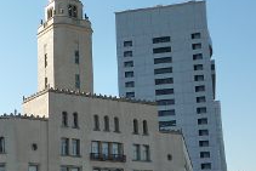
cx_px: 28
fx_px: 534
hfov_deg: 26.1
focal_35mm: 75
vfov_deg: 18.1
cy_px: 129
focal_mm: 4.4
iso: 125
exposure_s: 1/500
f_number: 4
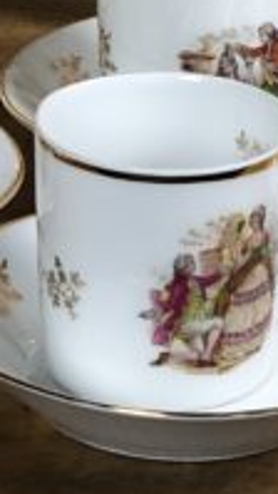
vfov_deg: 7.3
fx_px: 3825
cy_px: -94
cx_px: 313
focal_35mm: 292
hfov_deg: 4.2
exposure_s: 1/50
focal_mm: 6
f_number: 2.4
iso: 40
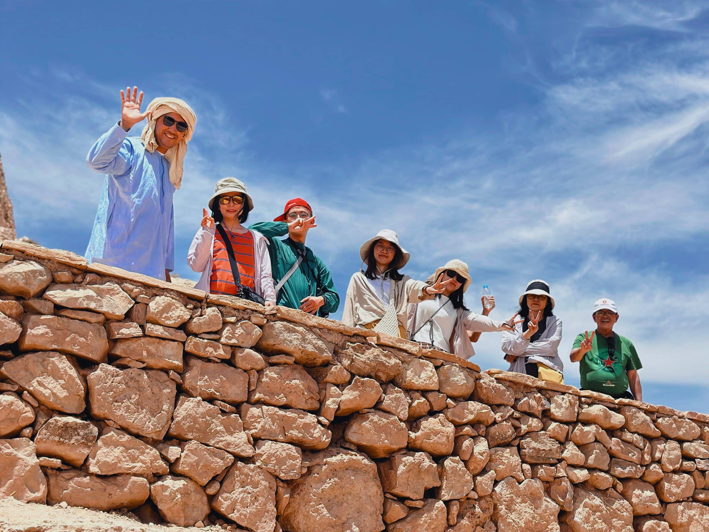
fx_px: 983
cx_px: 354
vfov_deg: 30.3
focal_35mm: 48
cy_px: 266
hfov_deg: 39.7
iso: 100
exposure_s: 1/10870
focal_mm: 6.86
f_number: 1.78
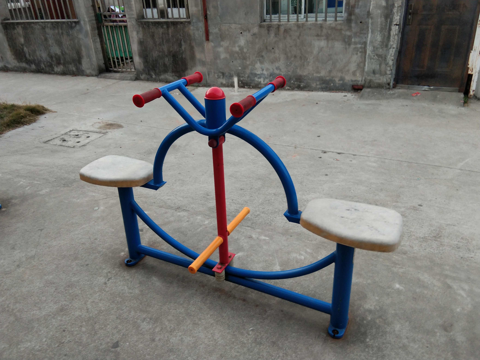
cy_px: 180
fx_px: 430
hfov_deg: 58.4
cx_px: 240
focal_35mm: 31
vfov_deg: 45.4
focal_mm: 3.69
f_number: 2.2
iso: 160
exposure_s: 1/33.3
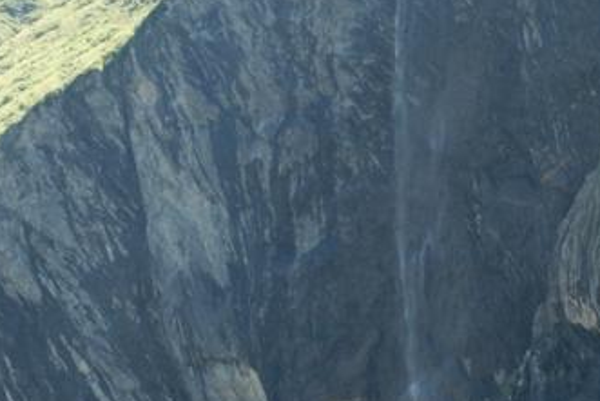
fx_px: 3518
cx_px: 395
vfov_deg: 6.5
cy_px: 105
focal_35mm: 211
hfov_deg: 9.7
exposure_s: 1/40
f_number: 5
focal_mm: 17.2
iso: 50
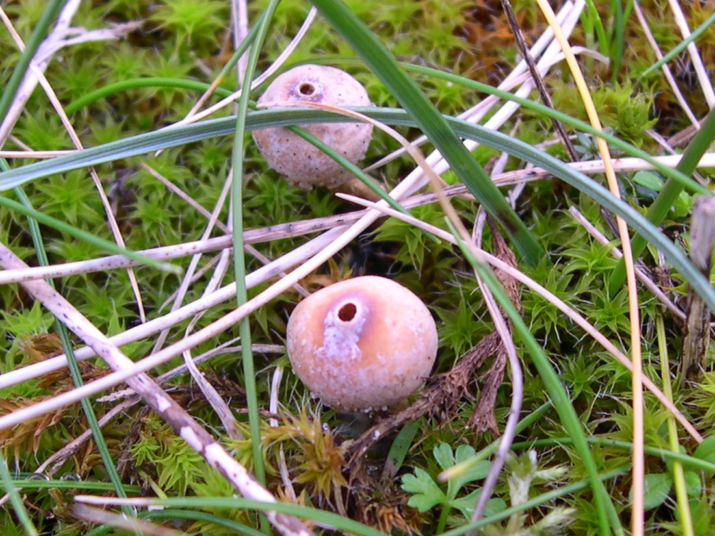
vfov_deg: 37.7
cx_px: 358
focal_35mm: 38
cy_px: 268
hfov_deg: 49.0
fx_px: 785
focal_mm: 8
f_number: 2.8
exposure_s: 1/73
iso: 100
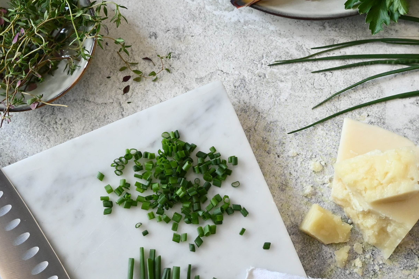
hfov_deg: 29.8
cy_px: 109
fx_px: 787
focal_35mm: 68
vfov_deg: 20.1
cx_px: 232
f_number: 3.8
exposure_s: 1/60
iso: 640
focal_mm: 19.5
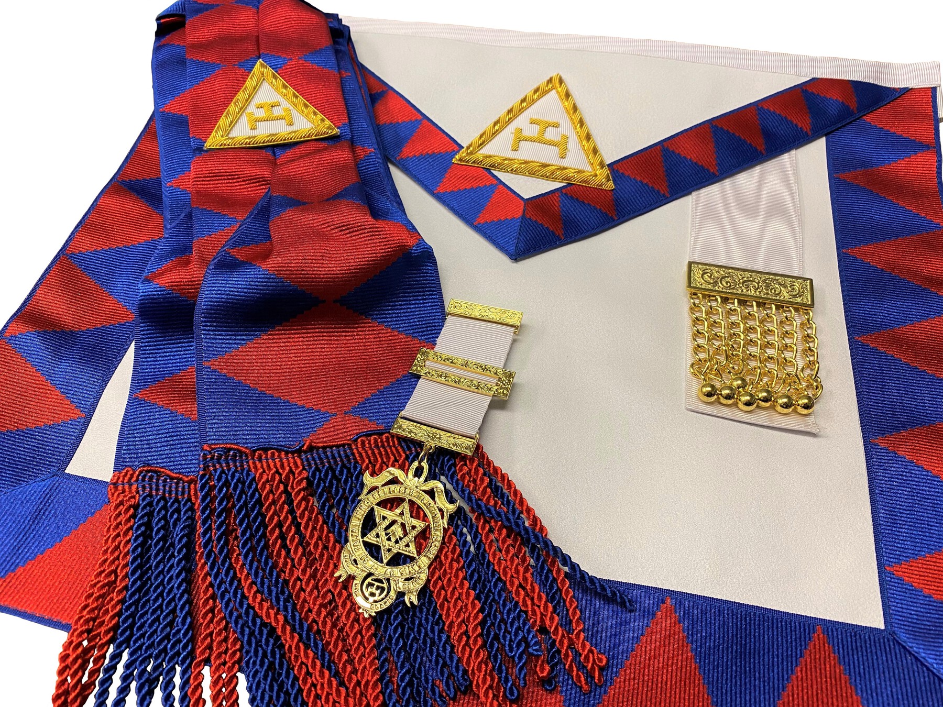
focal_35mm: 26
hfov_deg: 67.3
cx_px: 472
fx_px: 708
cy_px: 354
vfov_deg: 53.1
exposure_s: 1/50
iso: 64
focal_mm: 4.25
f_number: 1.8
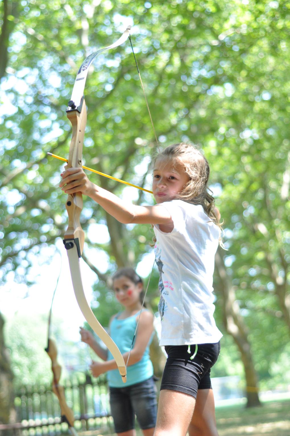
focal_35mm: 75
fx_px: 909
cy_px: 218
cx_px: 145
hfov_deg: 18.1
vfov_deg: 27.0
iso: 1000
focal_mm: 50
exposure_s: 1/1600
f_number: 2.8
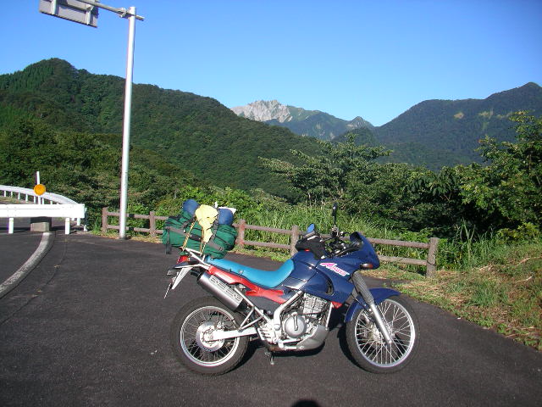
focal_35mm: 37
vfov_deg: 38.7
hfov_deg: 50.1
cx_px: 271
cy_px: 204
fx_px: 579
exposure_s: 1/320
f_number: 2.8
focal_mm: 5.7
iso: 50
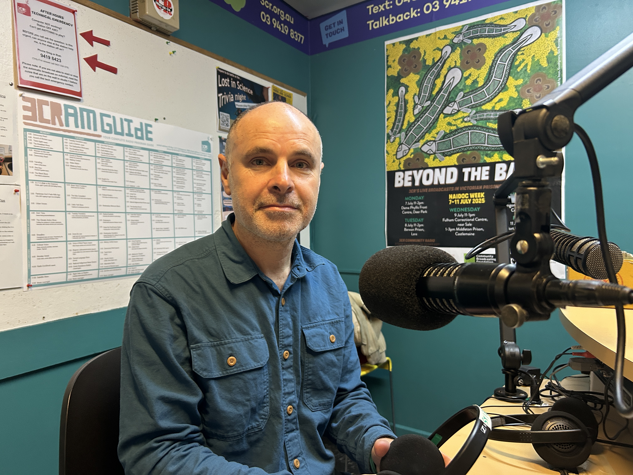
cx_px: 316
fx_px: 475
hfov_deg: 67.3
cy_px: 238
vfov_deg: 53.1
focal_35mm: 26
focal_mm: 5.7
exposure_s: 1/50
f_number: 1.5
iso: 250
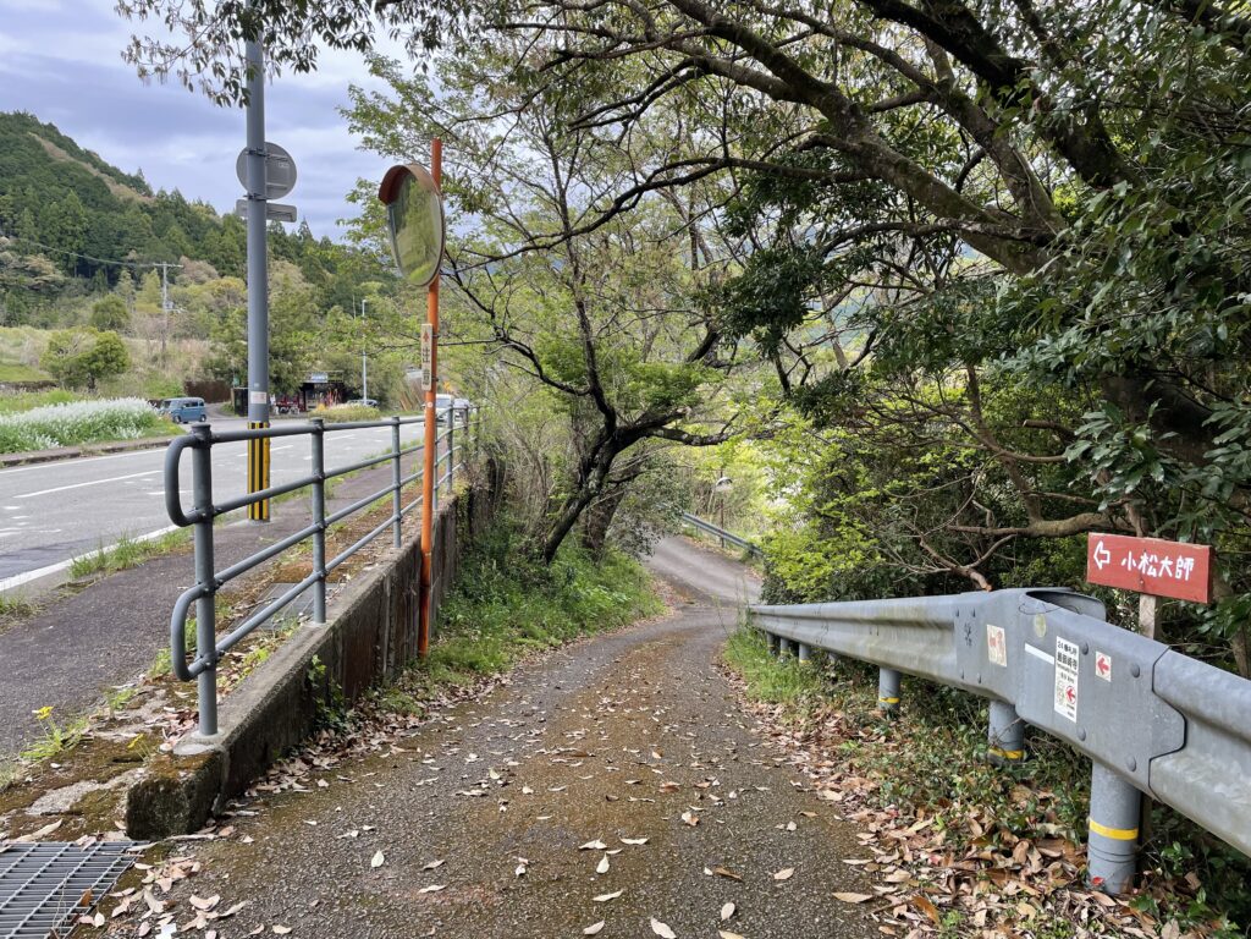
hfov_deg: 67.3
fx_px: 940
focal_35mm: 26
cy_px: 470
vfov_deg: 53.1
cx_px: 626
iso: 32
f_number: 1.6
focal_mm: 4.2
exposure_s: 1/572
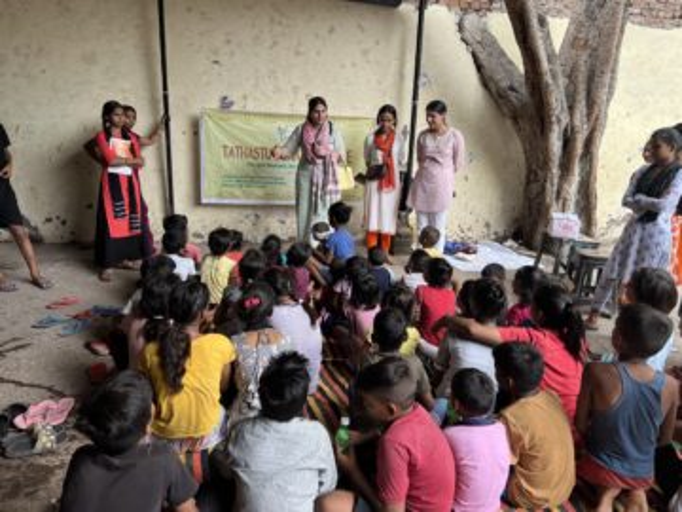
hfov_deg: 67.3
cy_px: 256
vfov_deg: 53.1
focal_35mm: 26
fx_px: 512
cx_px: 341
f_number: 1.5
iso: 100
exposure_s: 1/121
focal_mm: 5.7
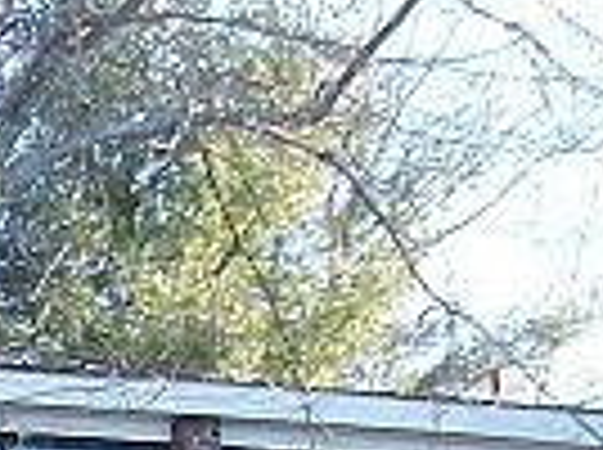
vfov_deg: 6.3
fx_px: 3739
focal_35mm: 215
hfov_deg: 9.0
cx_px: -346
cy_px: 1361
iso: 80
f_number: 2.9
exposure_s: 1/200
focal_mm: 5.7
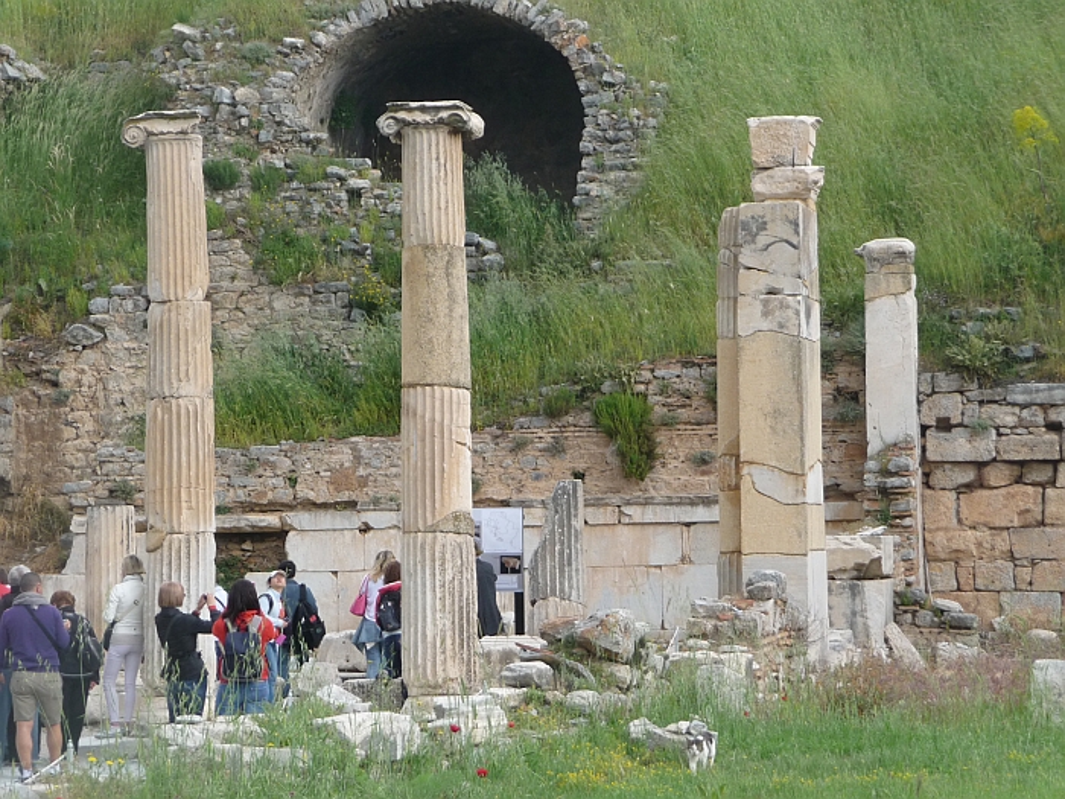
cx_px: 532
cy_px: 400
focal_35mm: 119
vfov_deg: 12.5
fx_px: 3661
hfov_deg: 16.6
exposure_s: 1/200
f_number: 4.7
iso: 160
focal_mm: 20.3
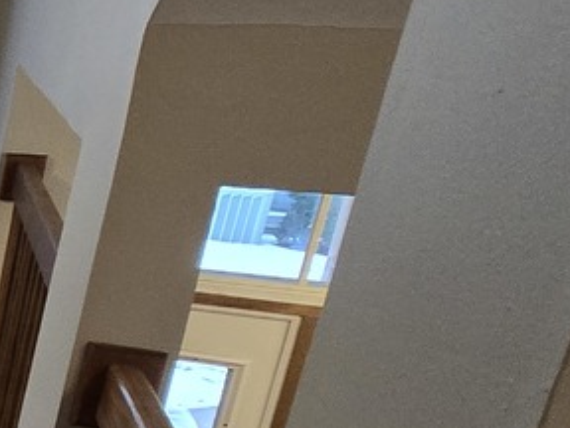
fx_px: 1070
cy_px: 291
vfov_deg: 22.5
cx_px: -808
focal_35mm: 65
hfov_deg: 15.1
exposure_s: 1/60
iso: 250
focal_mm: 2.2
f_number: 2.2
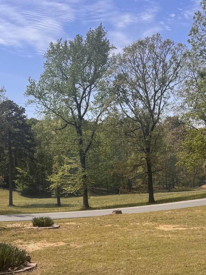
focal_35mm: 50
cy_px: 206
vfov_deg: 37.3
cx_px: 143
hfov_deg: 28.8
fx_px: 397
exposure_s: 1/3802
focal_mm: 6.76
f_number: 1.78
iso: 80
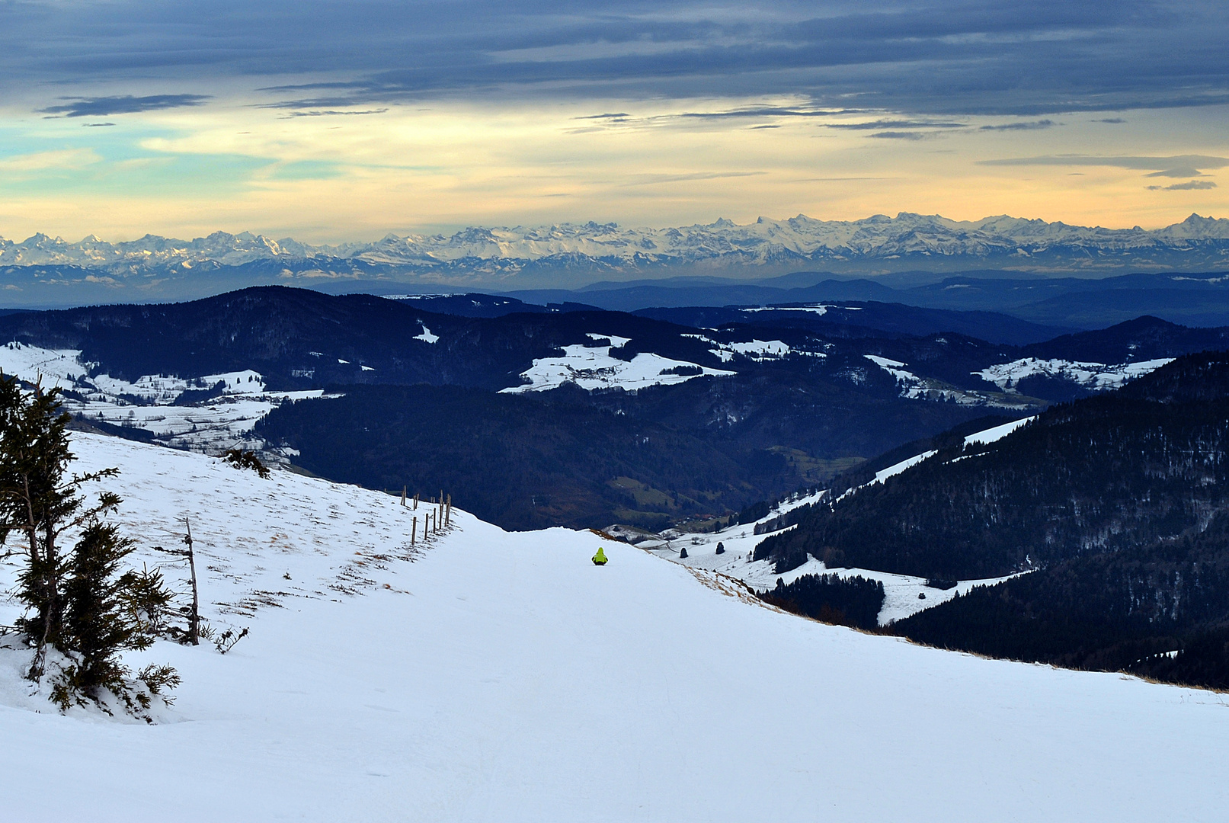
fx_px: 2820
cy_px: 412
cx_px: 614
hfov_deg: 24.6
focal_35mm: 82
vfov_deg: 16.6
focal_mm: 55
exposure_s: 1/125
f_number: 9
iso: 200
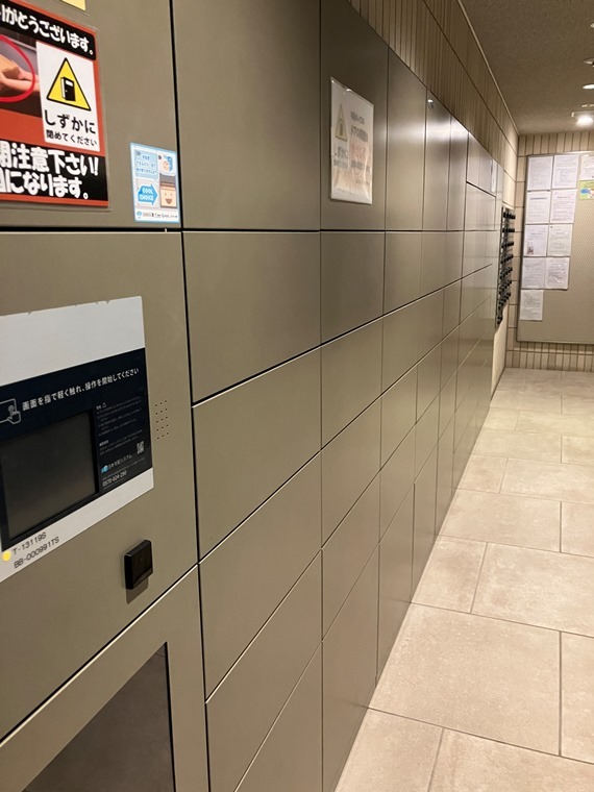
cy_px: 396
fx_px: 641
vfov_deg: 63.4
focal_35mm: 28
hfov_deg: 49.7
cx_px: 297
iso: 320
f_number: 1.8
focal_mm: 3.99
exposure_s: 1/40
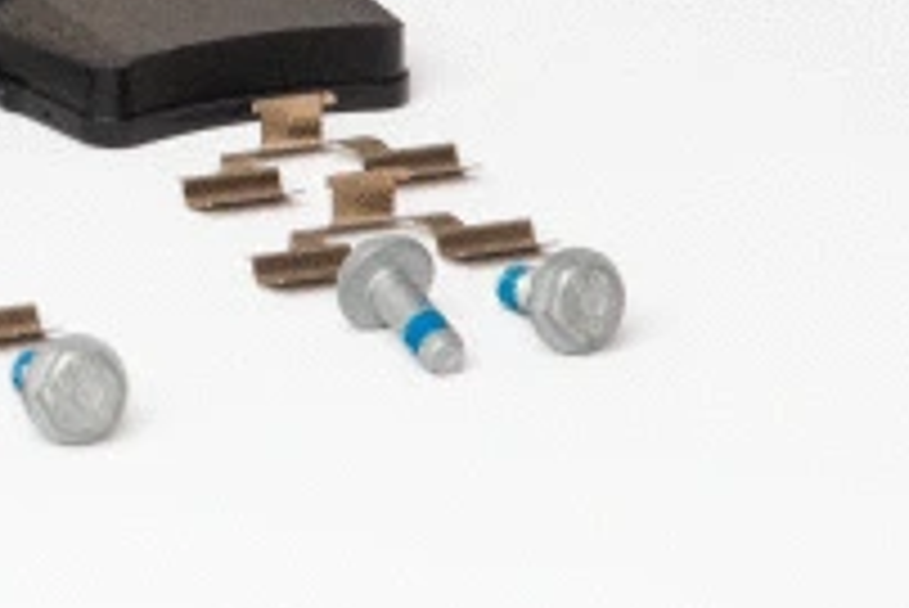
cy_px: -81
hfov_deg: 7.6
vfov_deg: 5.1
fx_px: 6746
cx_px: -184
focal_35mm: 267
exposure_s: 1/200
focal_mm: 60
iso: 100
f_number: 13
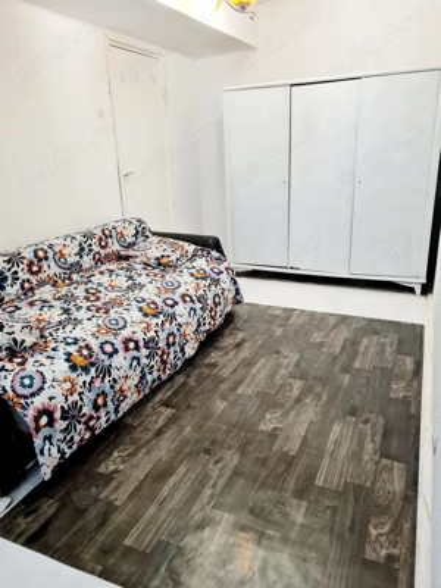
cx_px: 220
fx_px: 442
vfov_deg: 67.3
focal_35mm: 26
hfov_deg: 53.1
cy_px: 294
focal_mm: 5.4
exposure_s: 1/33
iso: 640
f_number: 1.8
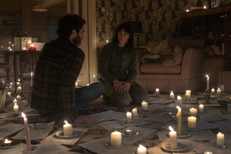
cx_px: 125
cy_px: 70
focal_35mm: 40
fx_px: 257
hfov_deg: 48.4
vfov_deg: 33.4
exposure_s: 1/100
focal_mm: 24
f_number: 2.8
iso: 2000
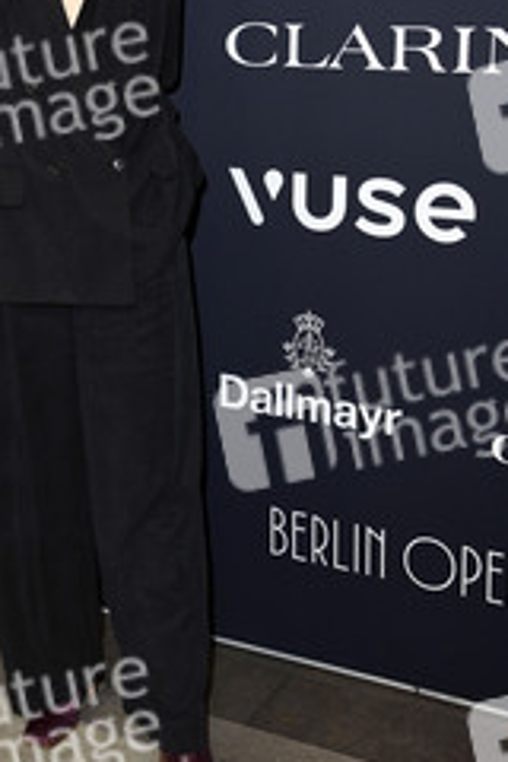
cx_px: 89
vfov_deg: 28.7
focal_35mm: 70
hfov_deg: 19.2
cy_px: 257
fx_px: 1482
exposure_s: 1/250
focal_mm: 42
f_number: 5.6
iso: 500
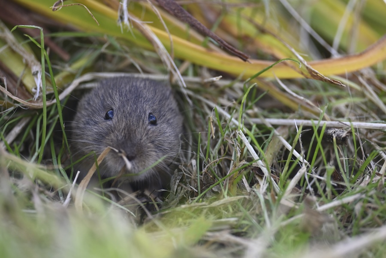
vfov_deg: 3.7
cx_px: 193
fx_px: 4021
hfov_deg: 5.5
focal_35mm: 375
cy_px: 129
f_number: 6.3
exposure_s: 1/500
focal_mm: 250
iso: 800
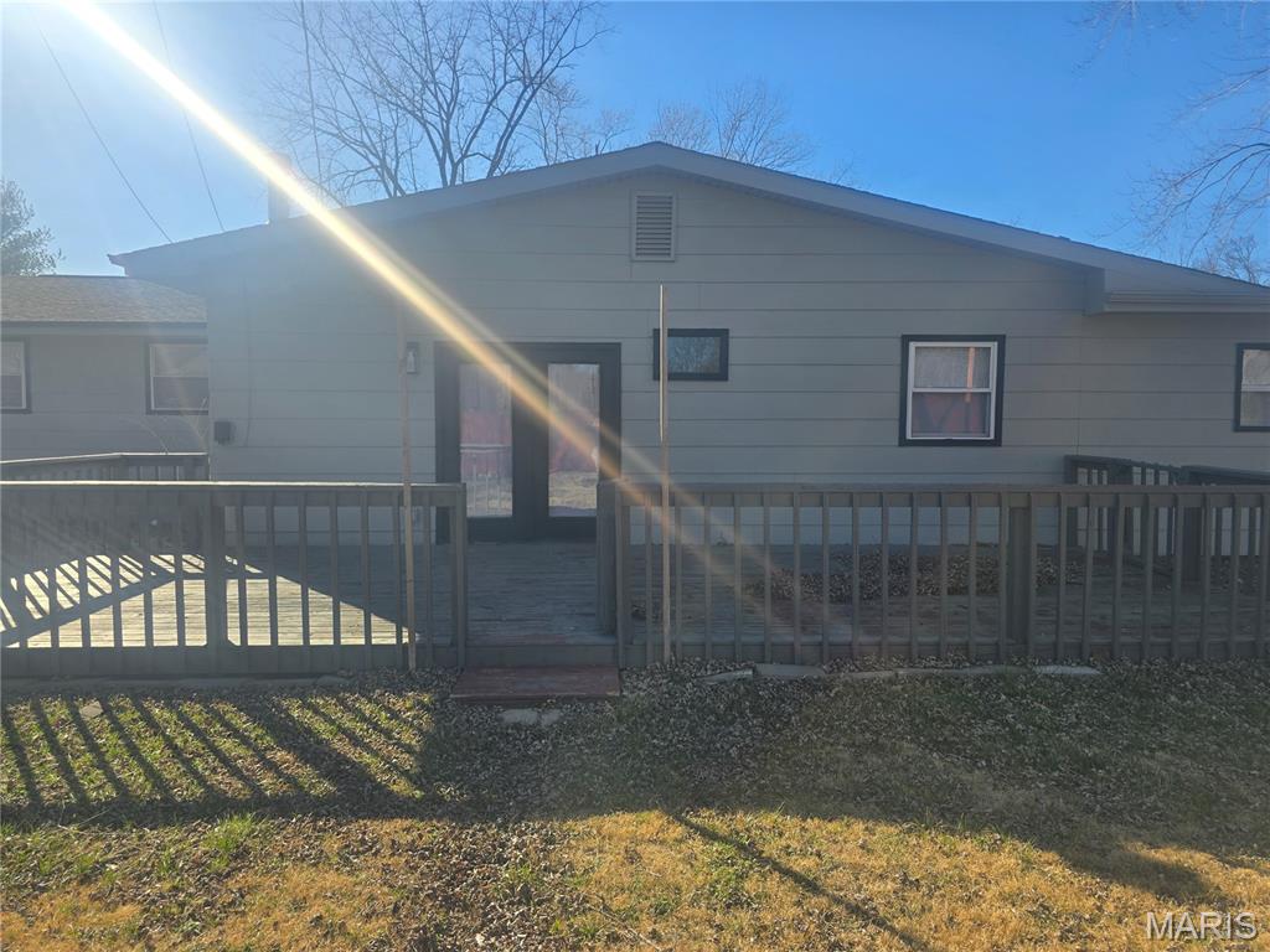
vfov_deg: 58.9
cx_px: 635
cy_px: 476
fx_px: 844
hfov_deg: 73.9
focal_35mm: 23
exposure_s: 1/1157
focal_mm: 6.3
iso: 12
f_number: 1.7
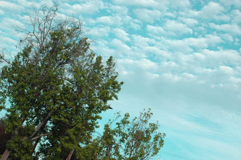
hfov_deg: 26.0
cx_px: 120
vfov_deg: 17.4
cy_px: 80
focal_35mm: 78
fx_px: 521
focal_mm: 52
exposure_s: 1/320
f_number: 9
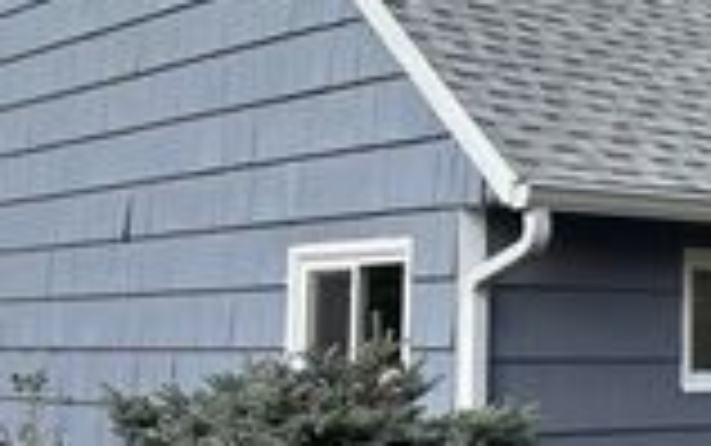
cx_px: 801
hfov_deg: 22.3
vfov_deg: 15.0
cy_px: 246
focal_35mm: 87
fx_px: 1687
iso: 50
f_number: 1.6
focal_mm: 5.96
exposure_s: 1/1311
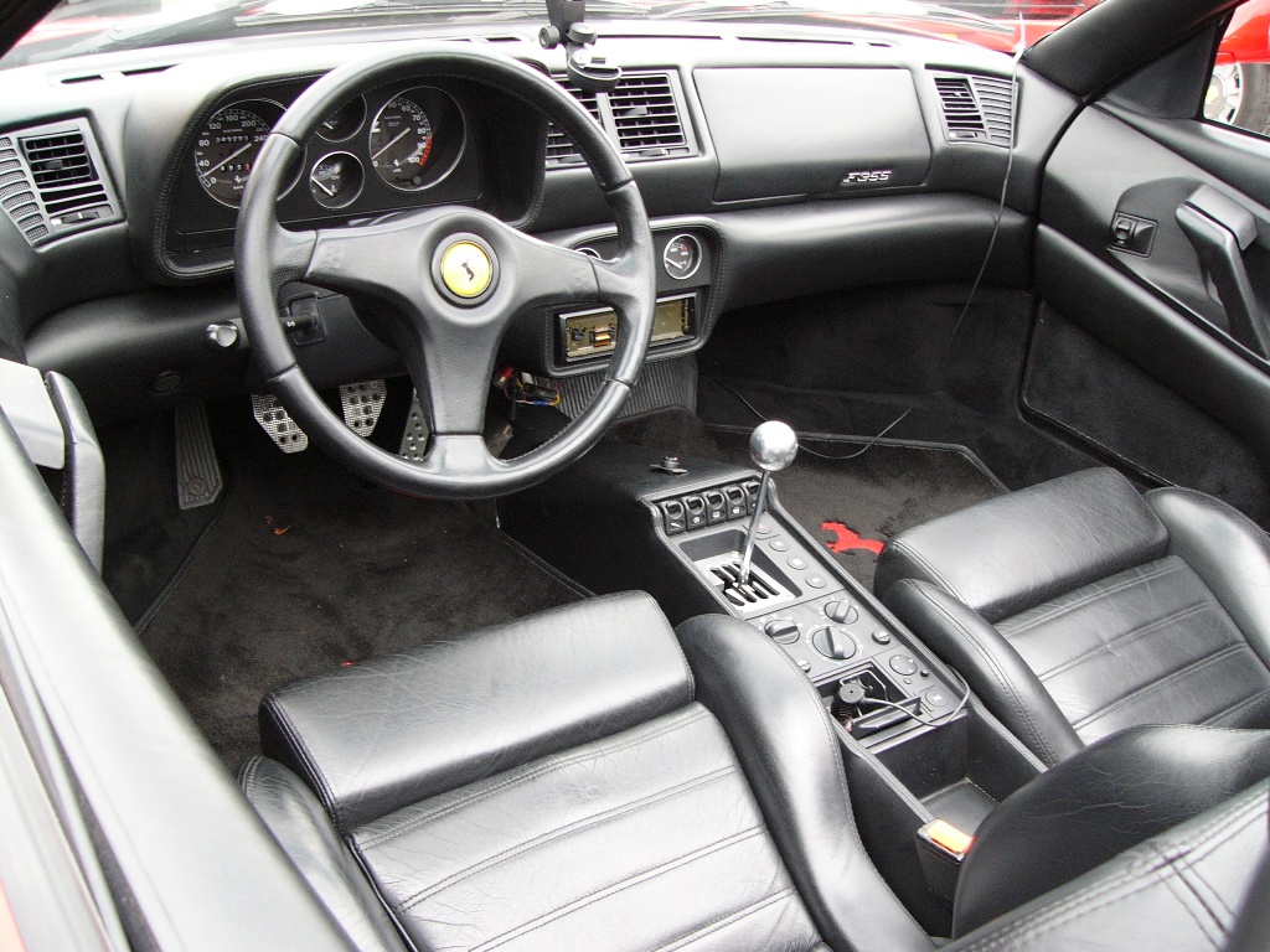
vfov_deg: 39.7
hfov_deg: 51.4
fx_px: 1321
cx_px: 635
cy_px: 476
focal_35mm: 36
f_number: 2.8
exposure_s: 1/60
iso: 150
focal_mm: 6
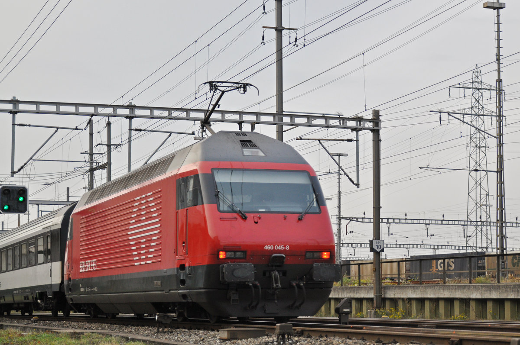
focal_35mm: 87
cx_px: 260
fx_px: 1255
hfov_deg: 23.4
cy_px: 172
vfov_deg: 15.7
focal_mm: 58
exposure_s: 1/800
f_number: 2.8
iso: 640
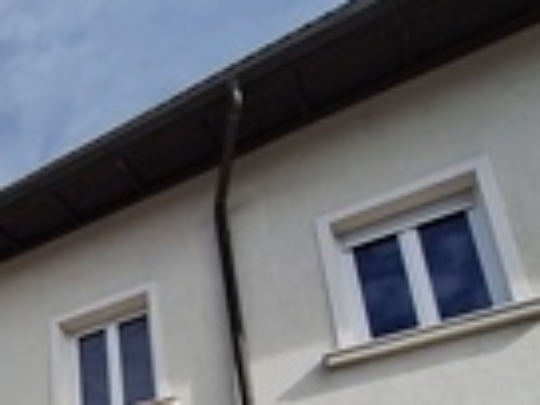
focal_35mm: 43
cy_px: 484
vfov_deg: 29.1
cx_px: -64
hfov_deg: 36.6
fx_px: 671
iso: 40
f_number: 2.2
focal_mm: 1.74
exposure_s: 1/1274
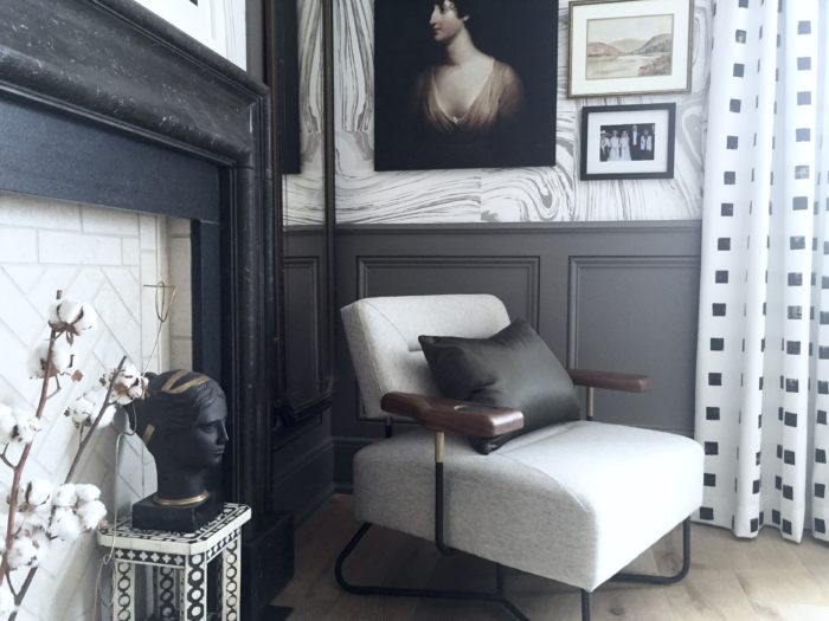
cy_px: 310
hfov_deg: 61.7
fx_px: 695
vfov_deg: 48.2
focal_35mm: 29
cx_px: 414
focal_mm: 4.15
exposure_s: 1/30
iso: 125
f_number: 2.2
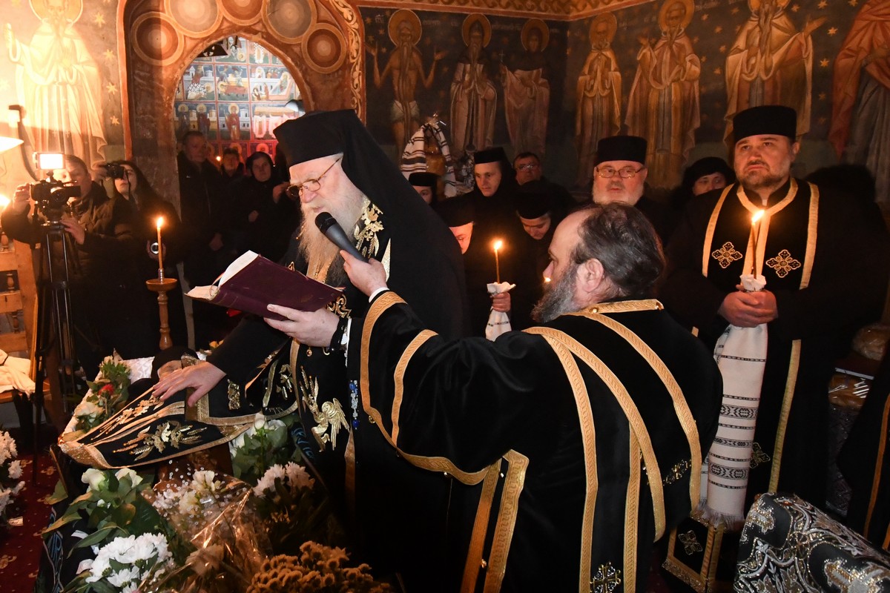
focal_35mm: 15
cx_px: 445
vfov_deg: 77.3
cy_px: 296
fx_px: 371
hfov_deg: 100.4
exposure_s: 1/50
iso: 6400
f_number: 4.5
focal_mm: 10
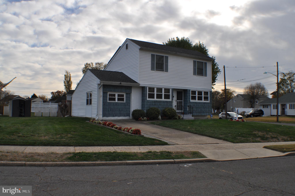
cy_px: 98
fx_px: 319
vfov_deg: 34.1
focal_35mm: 39
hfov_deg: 49.6
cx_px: 148
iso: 200
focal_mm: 26
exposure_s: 1/200
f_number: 10
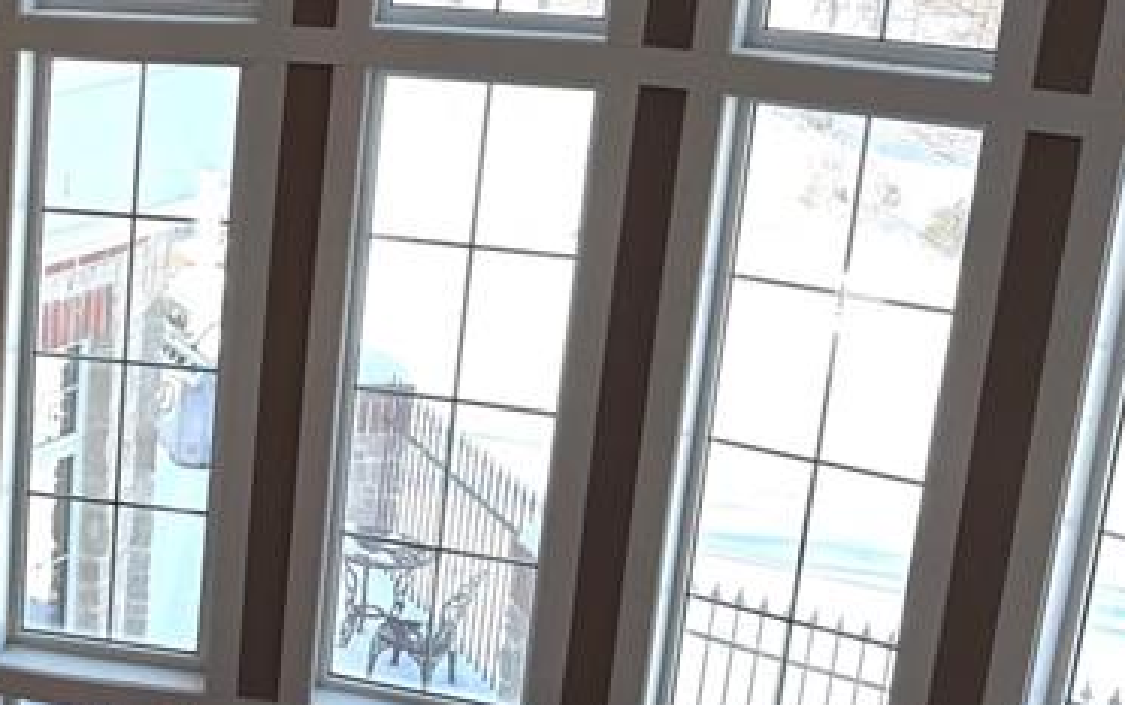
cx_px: -236
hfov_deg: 26.1
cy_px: 315
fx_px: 2147
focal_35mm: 70
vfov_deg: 18.6
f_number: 1.78
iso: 100
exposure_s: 1/567
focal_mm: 6.76
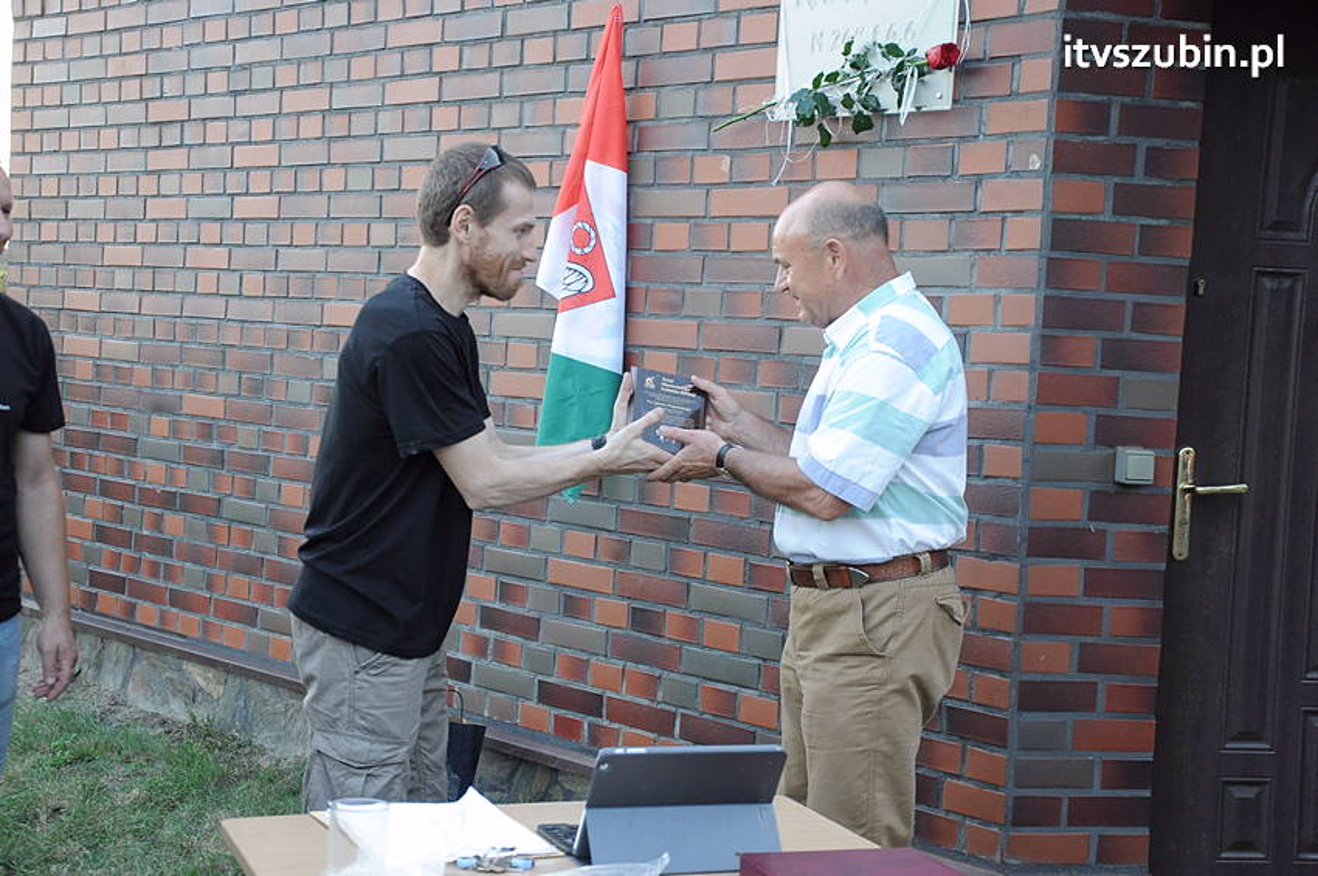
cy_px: 438
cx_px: 659
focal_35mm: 52
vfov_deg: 25.7
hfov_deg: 37.9
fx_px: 1920
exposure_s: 1/100
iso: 800
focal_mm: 35
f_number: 5
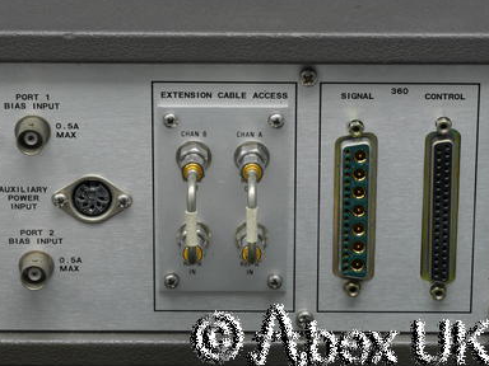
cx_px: 246
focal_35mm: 175
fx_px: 2472
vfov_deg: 8.5
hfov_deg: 11.3
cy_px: 186
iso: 400
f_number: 11
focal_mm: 84
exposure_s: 1/10
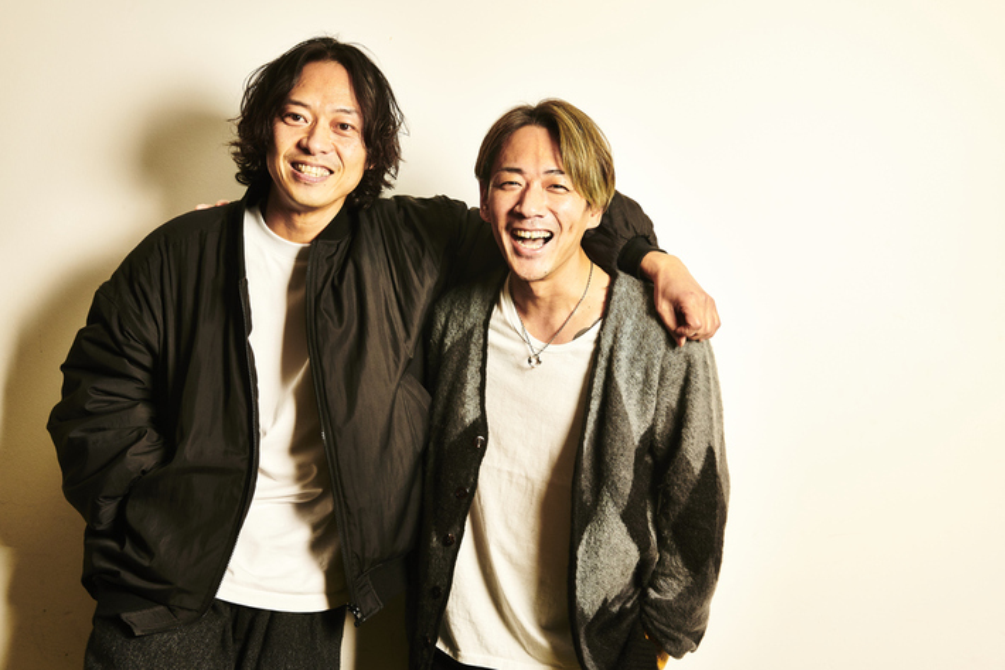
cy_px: 335
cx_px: 502
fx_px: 1340
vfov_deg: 28.1
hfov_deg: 41.1
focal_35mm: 48
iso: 800
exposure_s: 1/125
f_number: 11
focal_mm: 48
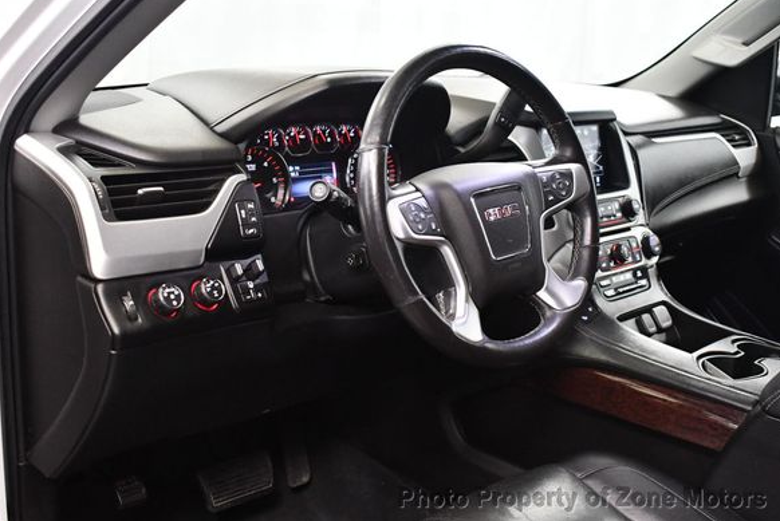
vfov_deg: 30.5
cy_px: 237
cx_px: 382
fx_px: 954
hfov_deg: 44.5
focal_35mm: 44
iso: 3200
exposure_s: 1/80
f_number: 3.8
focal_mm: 20
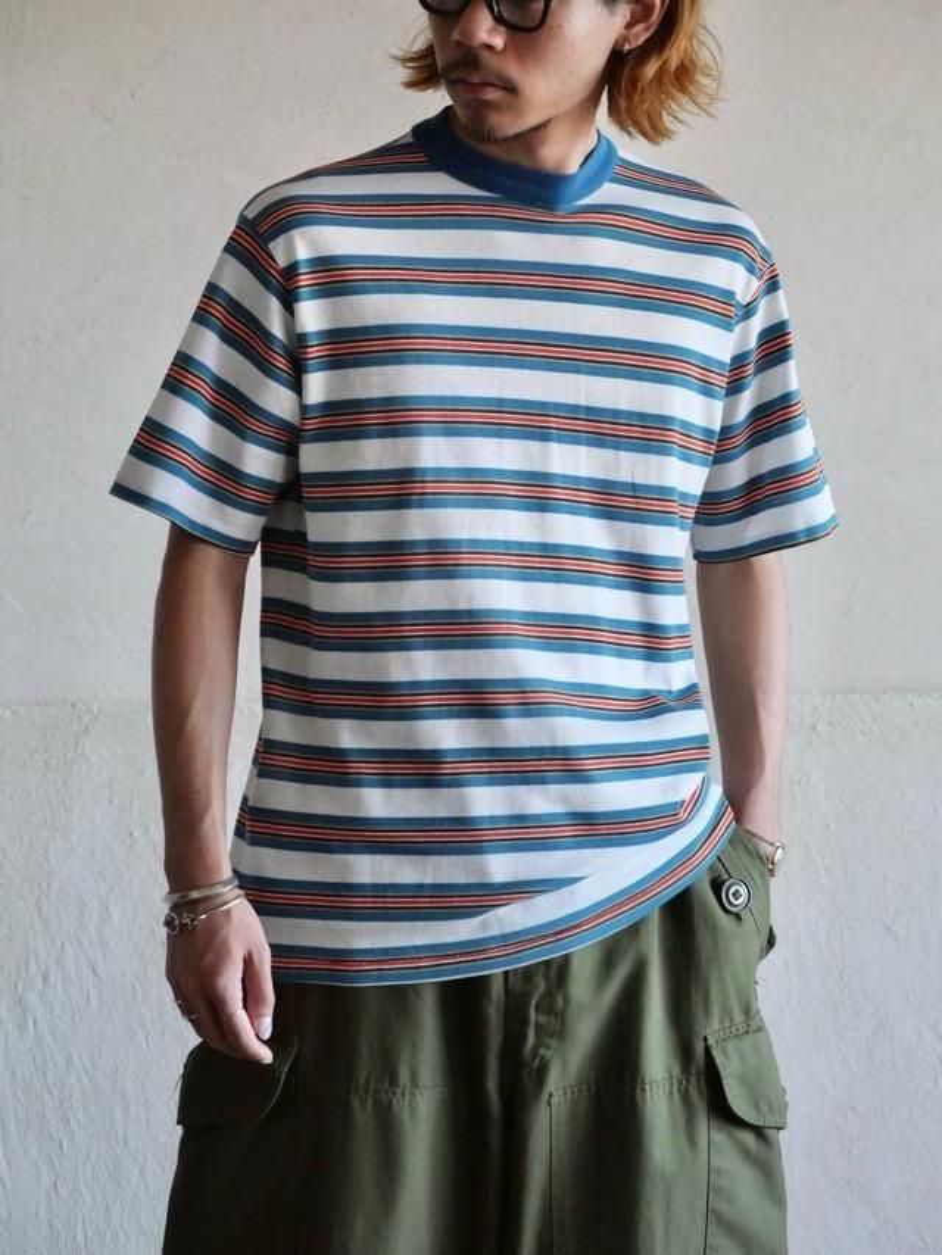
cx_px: 471
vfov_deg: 18.2
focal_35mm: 108
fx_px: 3918
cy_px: 628
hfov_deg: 13.7
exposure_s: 1/125
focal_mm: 54
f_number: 4
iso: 2500
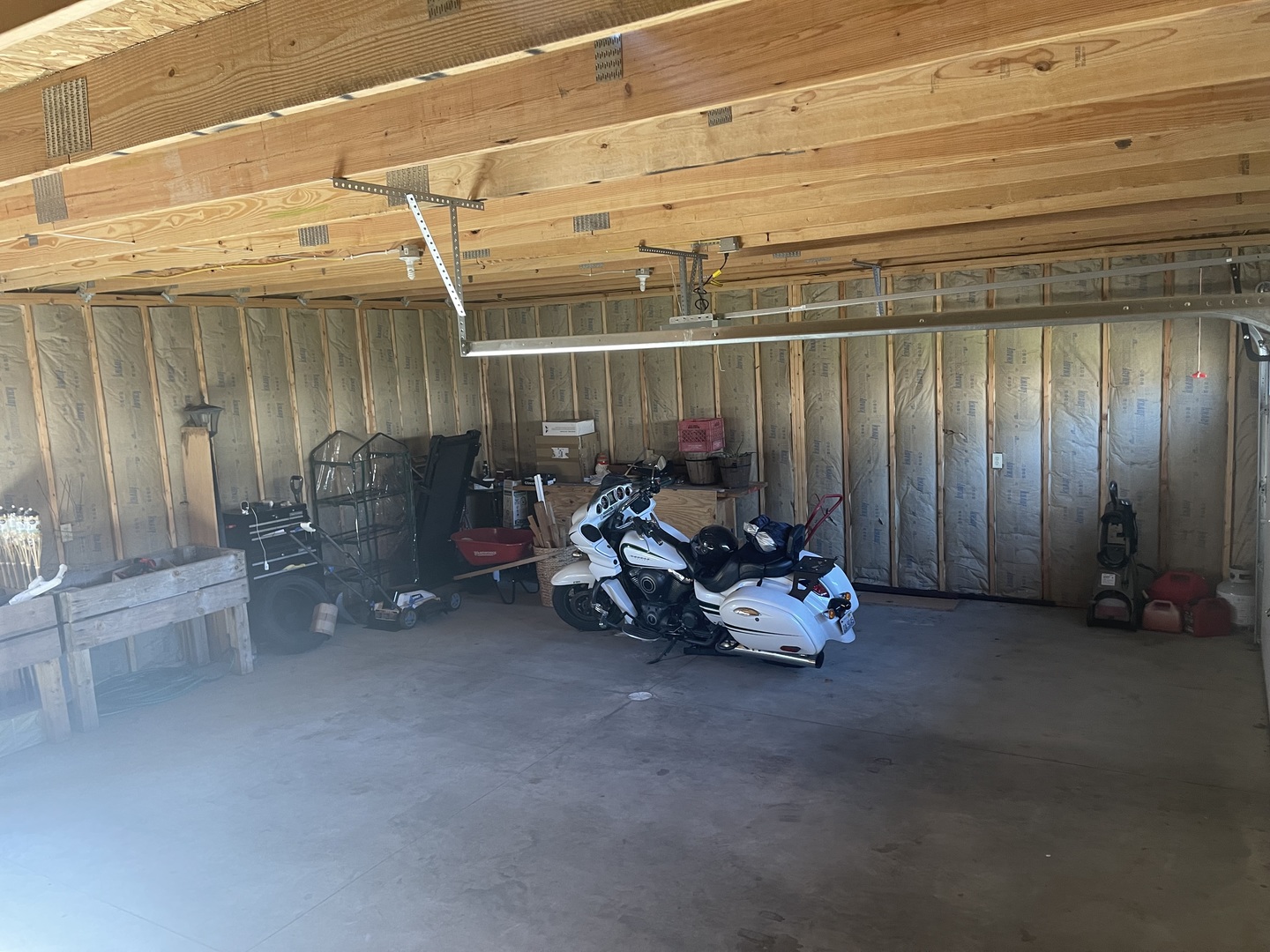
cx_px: 635
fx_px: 954
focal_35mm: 26
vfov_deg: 53.1
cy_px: 476
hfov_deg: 67.3
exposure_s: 1/60
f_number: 1.6
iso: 200
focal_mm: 5.1
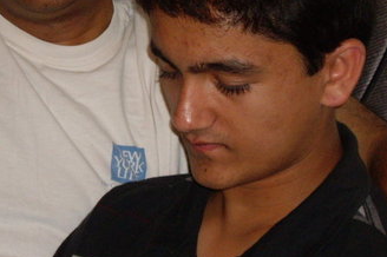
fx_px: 2051
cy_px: 55
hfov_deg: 10.8
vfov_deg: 7.2
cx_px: 93
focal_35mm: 191
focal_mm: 15.3
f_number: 4.6
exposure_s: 1/100
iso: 200
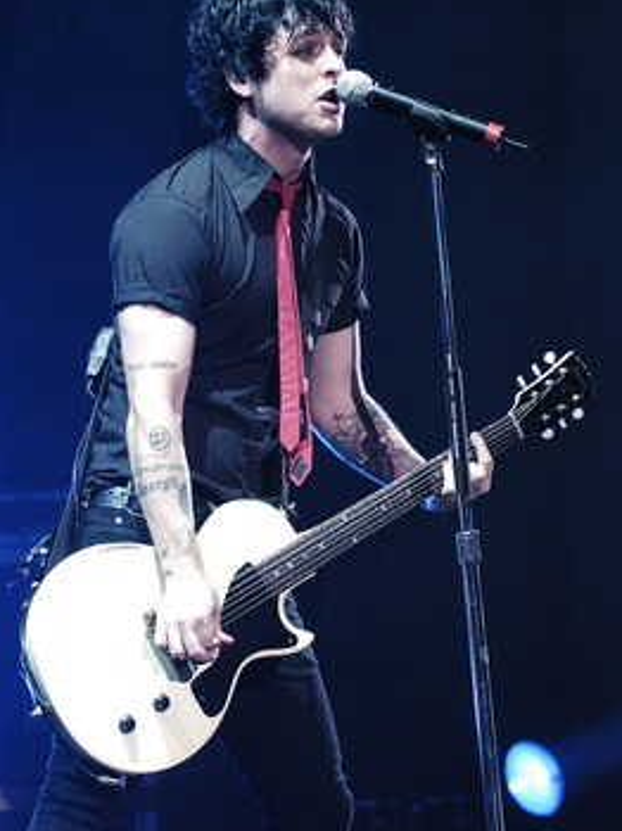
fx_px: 5133
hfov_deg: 6.9
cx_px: 310
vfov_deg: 9.3
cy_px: 375
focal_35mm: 214
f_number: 4
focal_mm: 130
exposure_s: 1/125
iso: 800
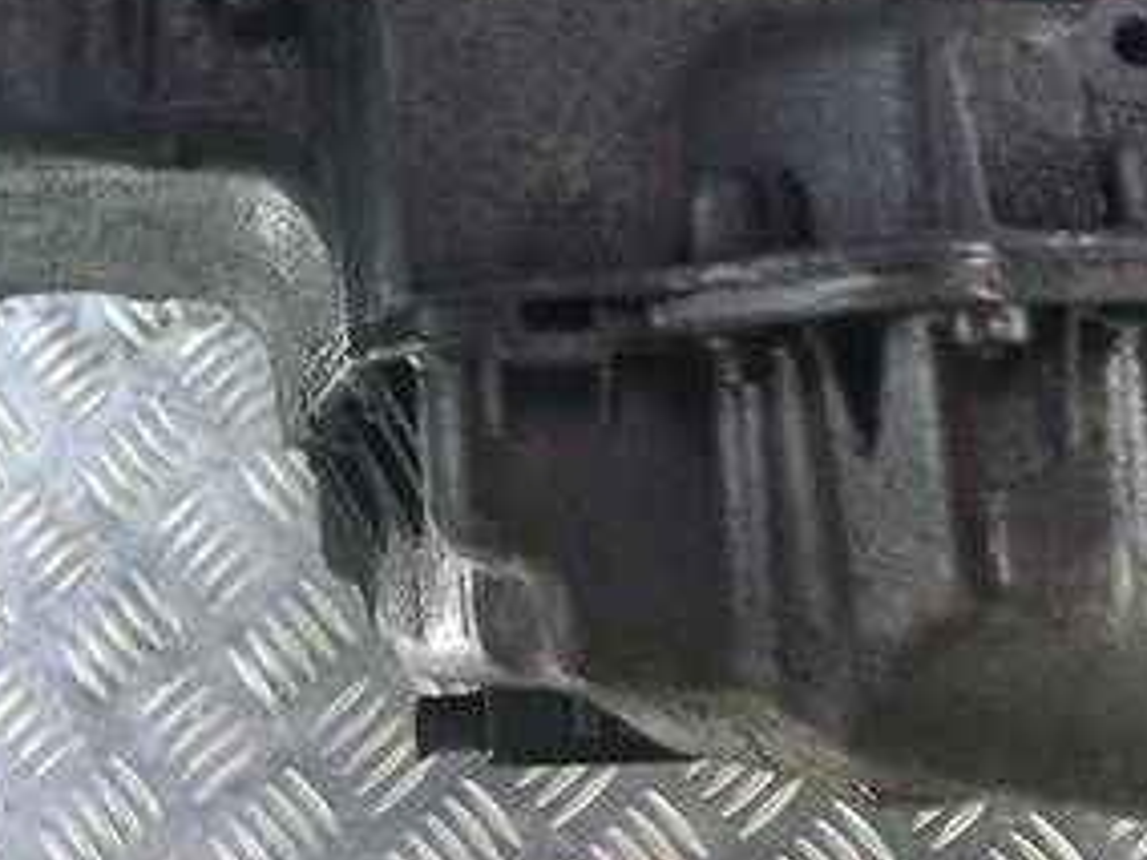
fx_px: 2982
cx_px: 331
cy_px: -577
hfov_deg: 21.6
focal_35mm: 90
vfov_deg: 14.8
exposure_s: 1/50
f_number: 1.8
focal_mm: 4.6
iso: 200
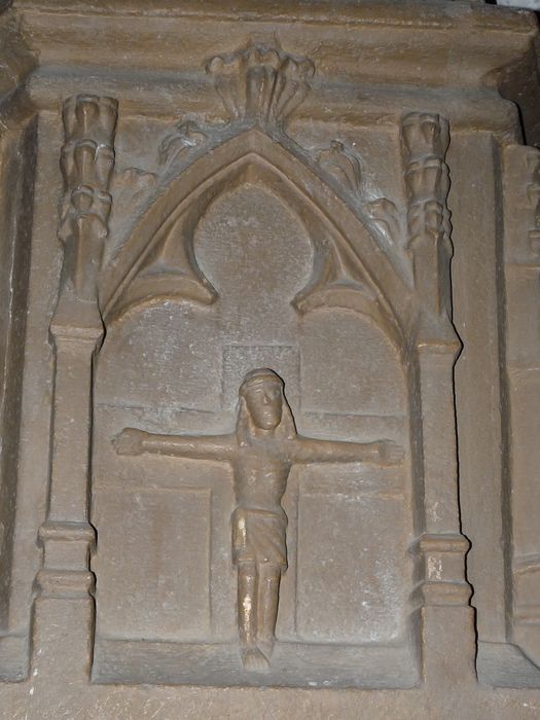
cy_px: 360
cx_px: 270
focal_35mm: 63
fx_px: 1310
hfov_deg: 23.3
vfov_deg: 30.7
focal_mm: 6.4
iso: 100
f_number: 3
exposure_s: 1/125
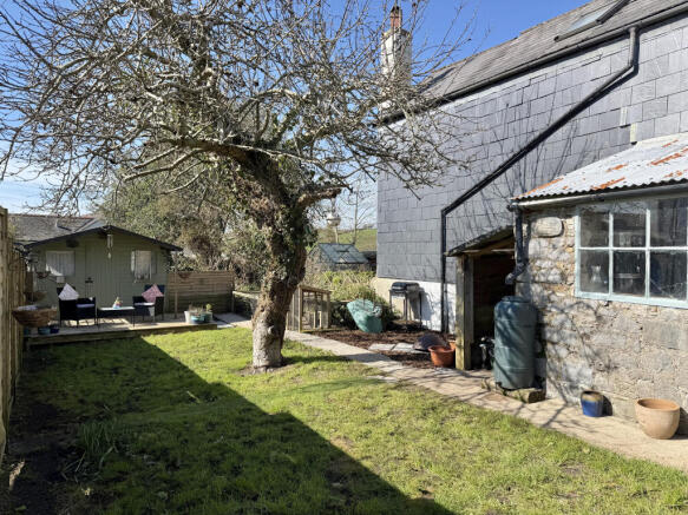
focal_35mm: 24
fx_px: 477
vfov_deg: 56.8
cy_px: 258
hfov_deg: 71.6
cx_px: 344
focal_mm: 6.76
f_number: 1.78
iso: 80
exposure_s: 1/2801
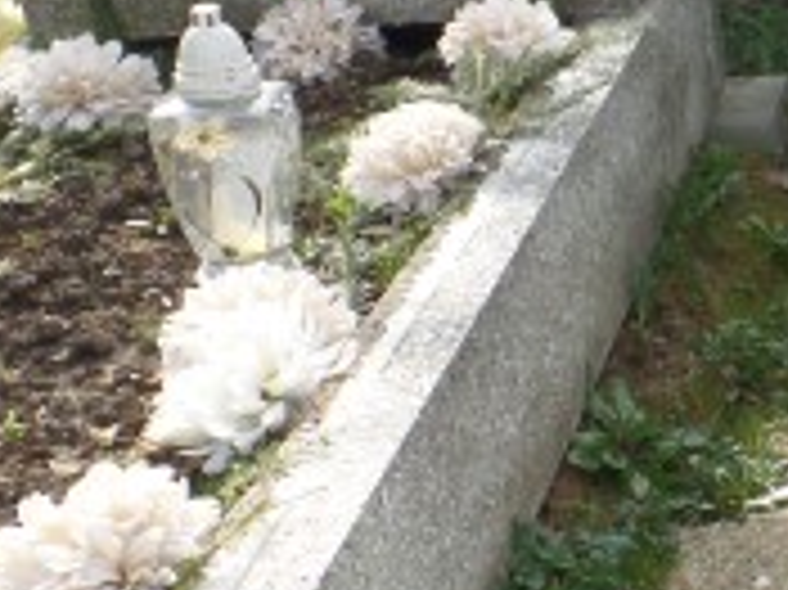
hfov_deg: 19.5
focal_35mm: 84
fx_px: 1911
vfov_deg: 17.5
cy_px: 225
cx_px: 1265
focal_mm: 4.1
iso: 100
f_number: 3.5
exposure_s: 1/500
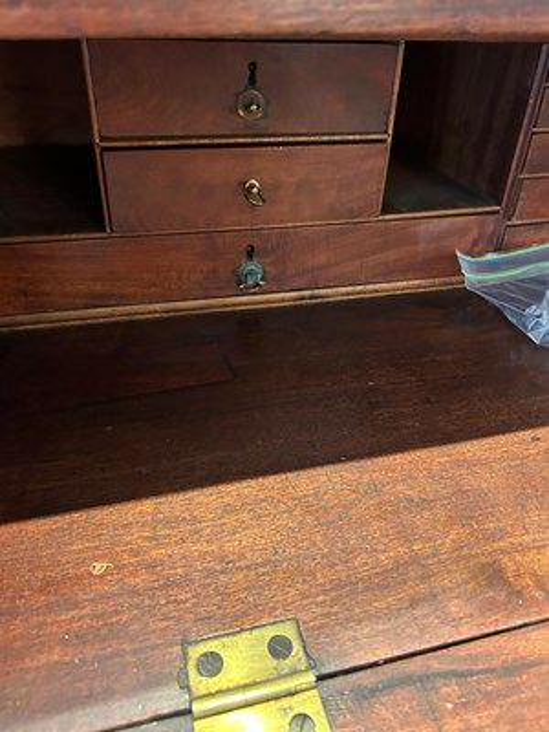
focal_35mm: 26
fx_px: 550
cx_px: 274
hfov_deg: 53.1
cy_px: 366
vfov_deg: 67.3
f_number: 1.5
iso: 500
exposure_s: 1/40
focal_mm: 5.7
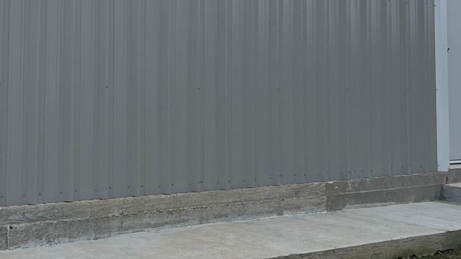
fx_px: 1026
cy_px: -49
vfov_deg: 14.0
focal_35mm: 84
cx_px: -21
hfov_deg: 24.0
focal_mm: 5.7
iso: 50
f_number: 1.5
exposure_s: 1/5882
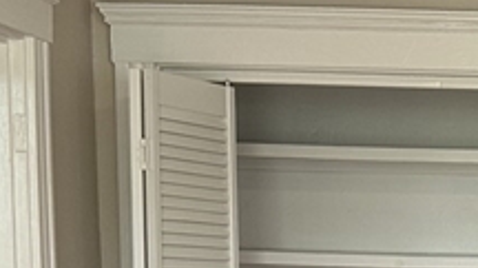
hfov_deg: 16.4
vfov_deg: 9.2
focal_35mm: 124
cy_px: 507
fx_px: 1570
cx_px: 624
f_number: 1.78
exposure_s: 1/121
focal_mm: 6.86
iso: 125
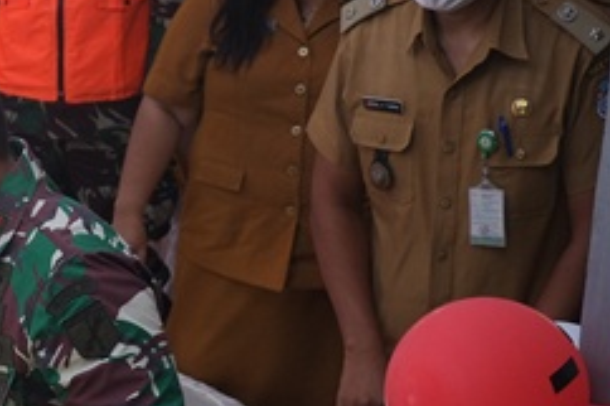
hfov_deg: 10.8
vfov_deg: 7.5
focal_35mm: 182
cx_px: -396
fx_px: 3082
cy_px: 480
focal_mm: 36.6
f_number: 4.5
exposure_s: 1/750
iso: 400
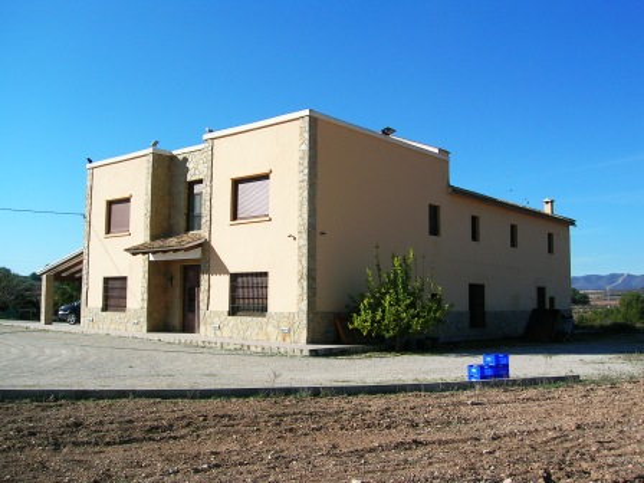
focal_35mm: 35
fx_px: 651
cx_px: 322
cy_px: 242
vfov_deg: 40.7
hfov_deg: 52.6
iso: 50
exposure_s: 1/508
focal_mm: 5.4
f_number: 4.8
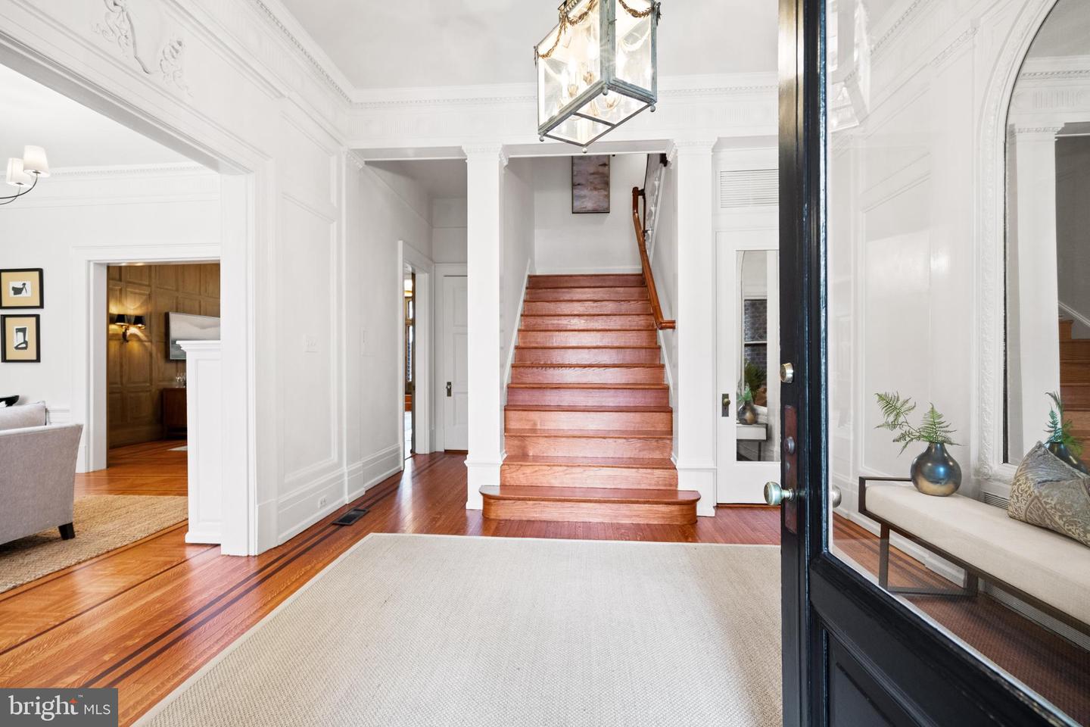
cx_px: 545
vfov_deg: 73.7
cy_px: 364
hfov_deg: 96.7
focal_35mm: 16
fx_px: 484
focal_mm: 16
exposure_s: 1/10
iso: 1600
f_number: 4
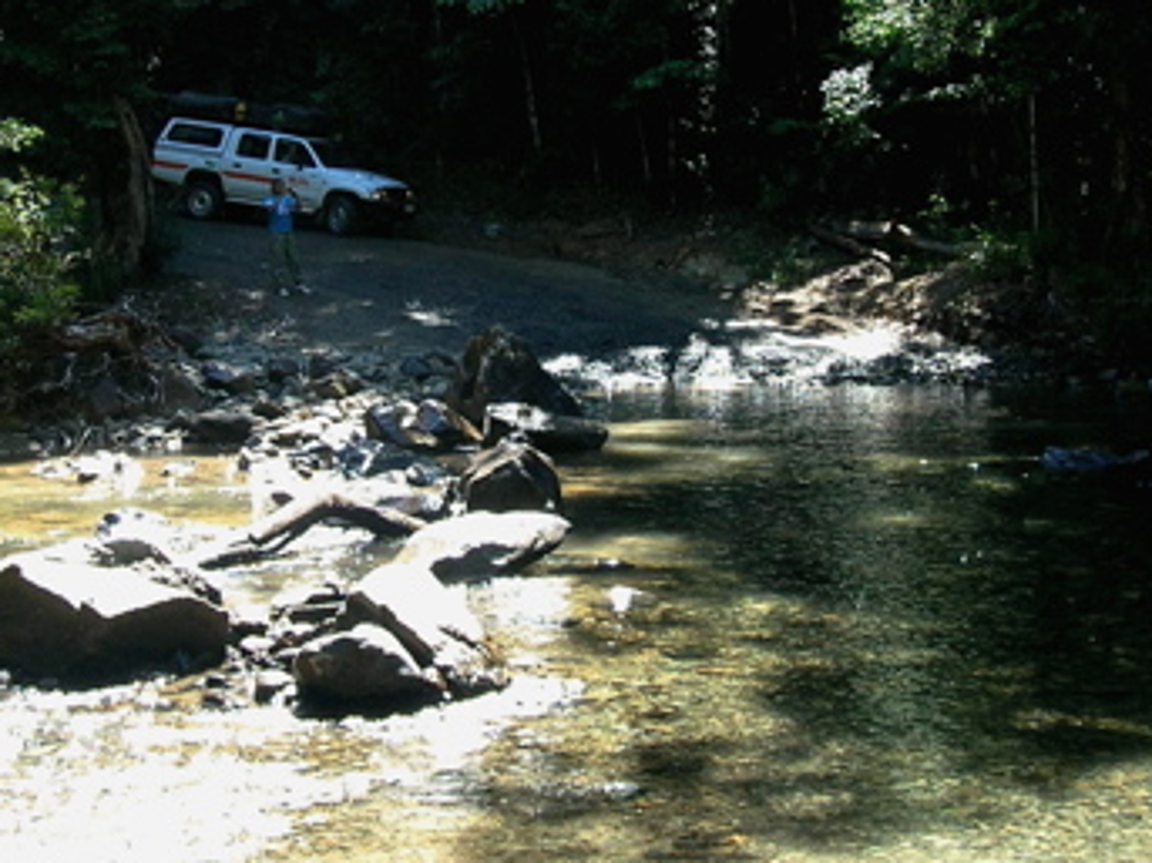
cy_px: 215
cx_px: 460
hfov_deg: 28.9
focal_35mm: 67
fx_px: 2229
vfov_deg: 21.7
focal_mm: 6
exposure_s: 1/100
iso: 50
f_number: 2.7
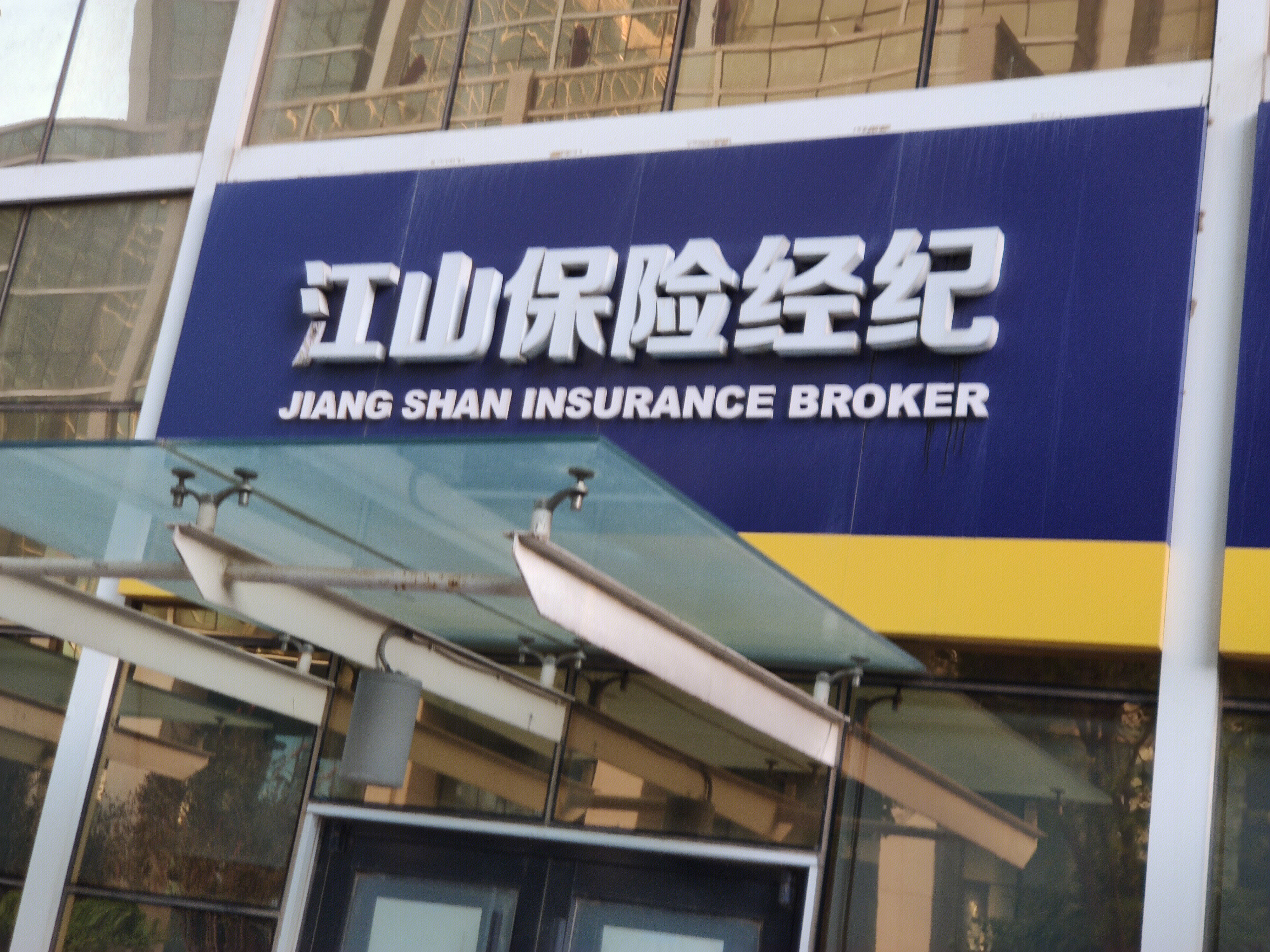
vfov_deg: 28.6
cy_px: 476
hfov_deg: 37.5
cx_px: 635
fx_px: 1871
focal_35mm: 51
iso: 184
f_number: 2.2
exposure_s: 1/50
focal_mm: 6.22
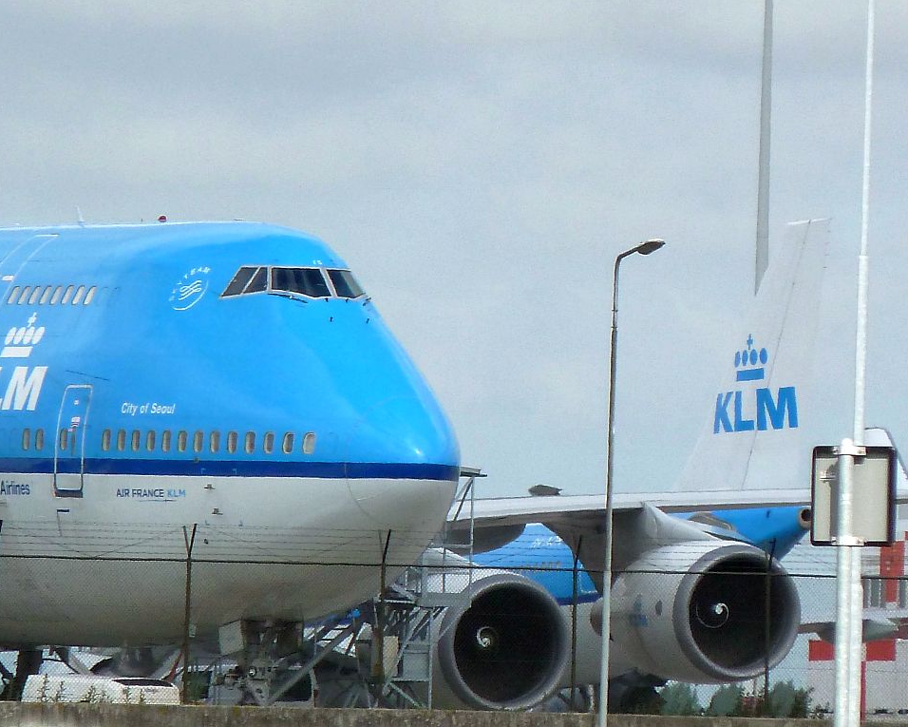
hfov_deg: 3.1
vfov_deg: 2.5
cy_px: 363
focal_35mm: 620
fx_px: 16663
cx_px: 459
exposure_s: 1/800
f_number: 4.9
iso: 160
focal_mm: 49.2
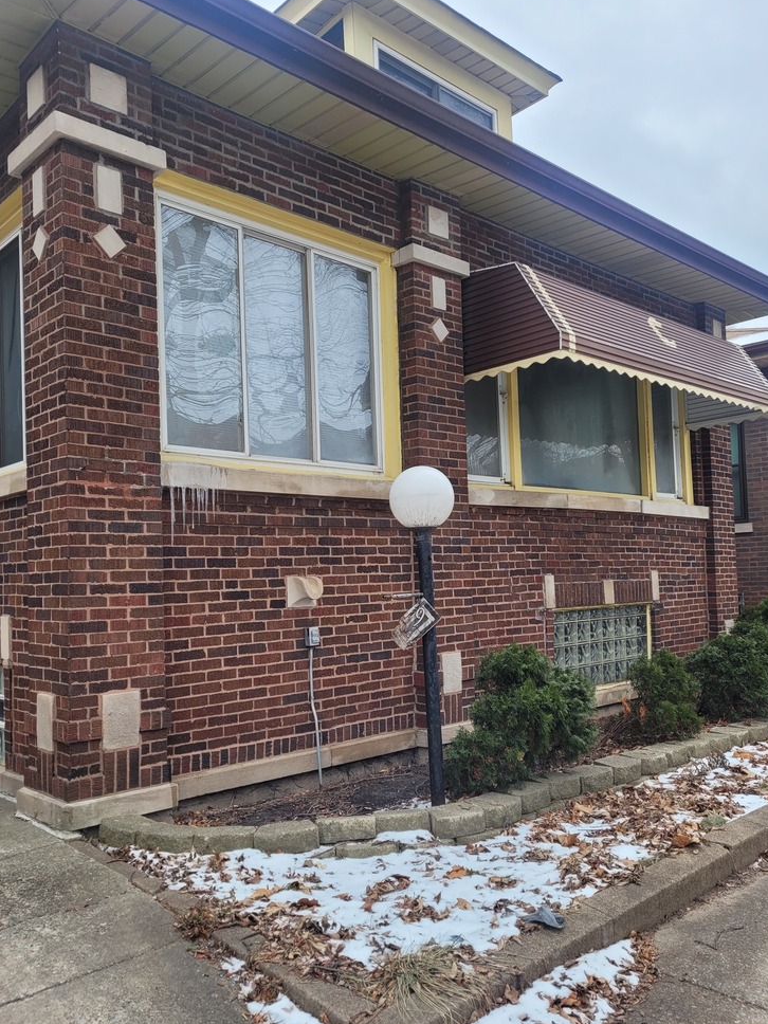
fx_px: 858
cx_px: 378
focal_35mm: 29
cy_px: 555
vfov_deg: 61.6
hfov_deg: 48.2
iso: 40
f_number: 1.8
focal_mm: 5.4
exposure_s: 1/149
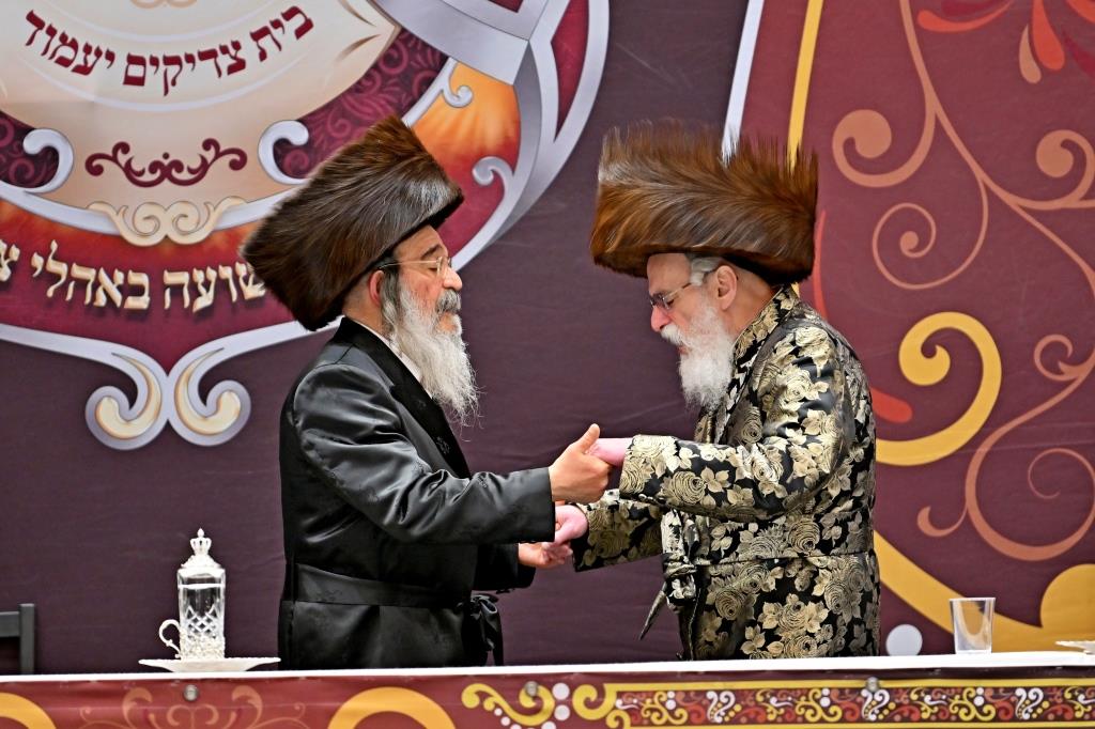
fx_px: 9122
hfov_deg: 6.9
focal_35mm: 300
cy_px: 364
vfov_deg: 4.6
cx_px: 548
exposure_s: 1/800
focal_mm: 200
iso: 500
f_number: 2.8
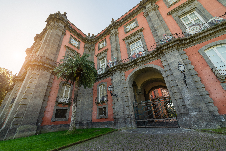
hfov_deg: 104.2
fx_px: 88
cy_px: 76
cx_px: 113
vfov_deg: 81.3
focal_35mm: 14
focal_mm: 14
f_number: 6.3
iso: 140
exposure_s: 1/160
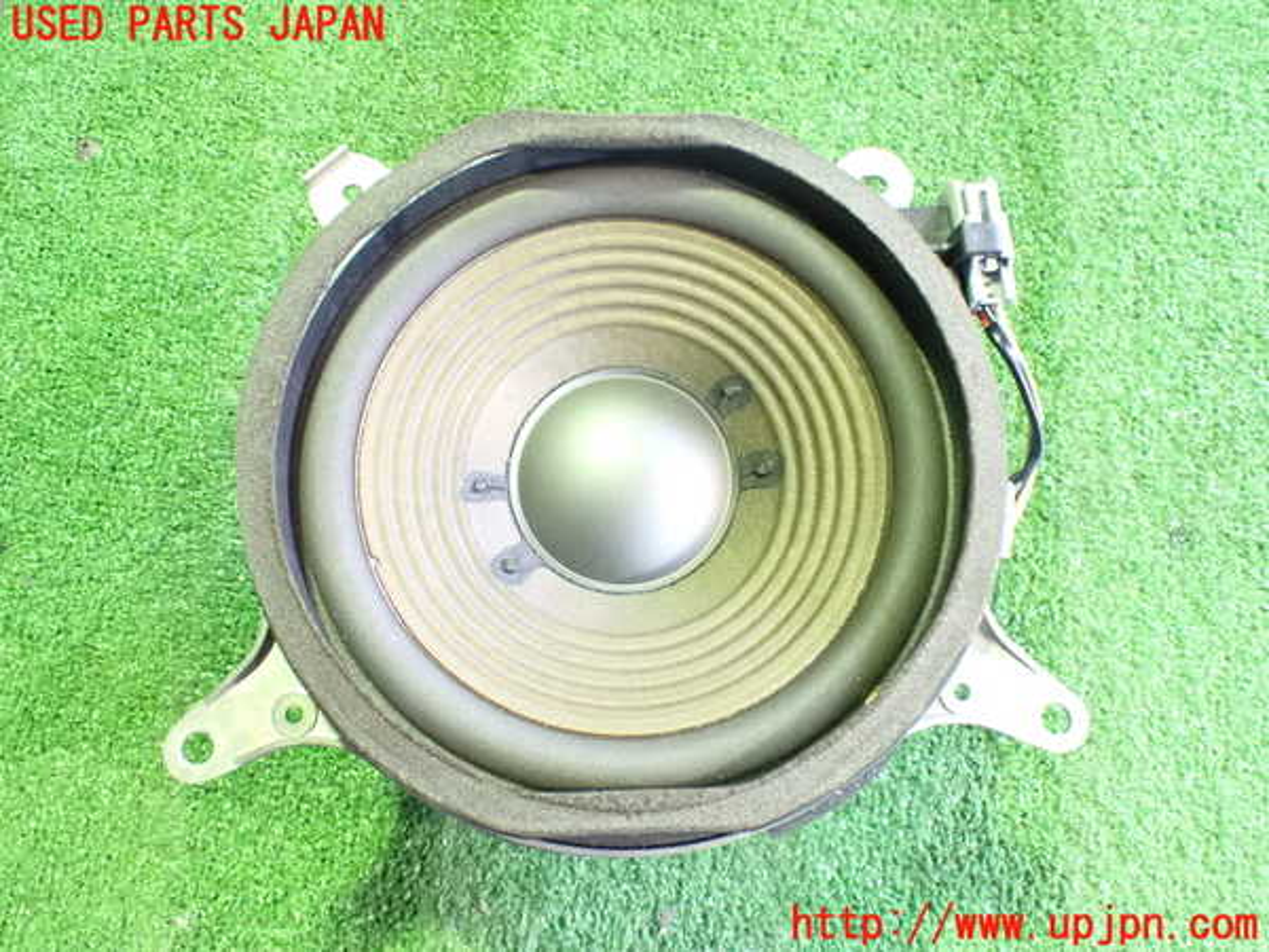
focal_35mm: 30
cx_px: 634
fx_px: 1100
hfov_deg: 60.0
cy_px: 476
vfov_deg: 46.8
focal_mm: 5.4
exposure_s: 1/30
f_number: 2.3
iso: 1600
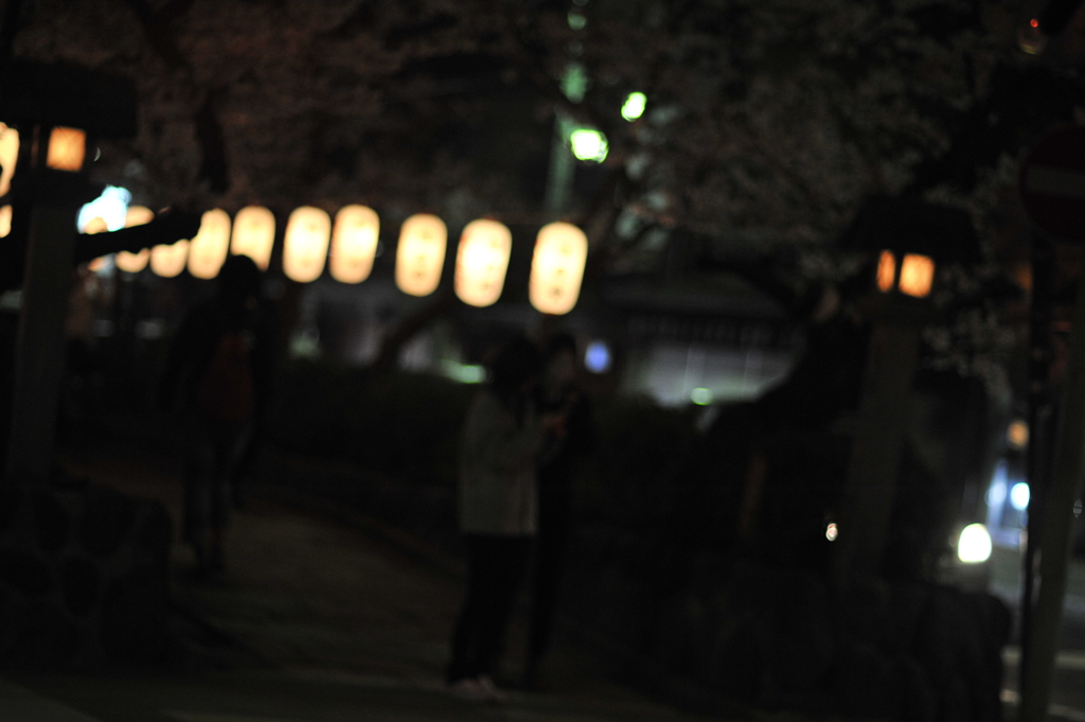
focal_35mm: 105
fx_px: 3162
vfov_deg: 13.0
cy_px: 361
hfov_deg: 19.5
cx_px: 542
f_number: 1.8
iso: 1600
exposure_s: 1/160
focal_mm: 105
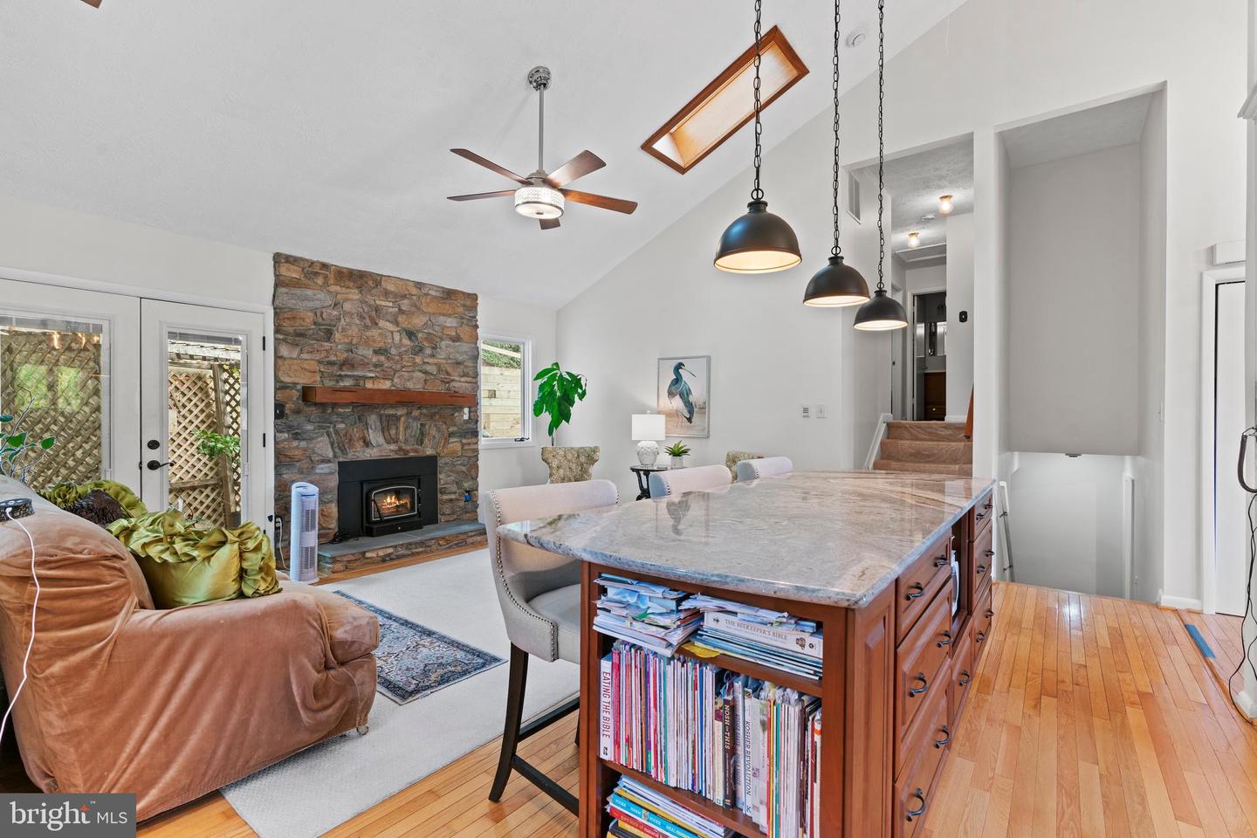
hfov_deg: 96.7
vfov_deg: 73.7
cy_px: 419
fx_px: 559
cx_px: 628
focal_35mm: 16
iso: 500
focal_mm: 16
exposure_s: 1/3
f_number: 8
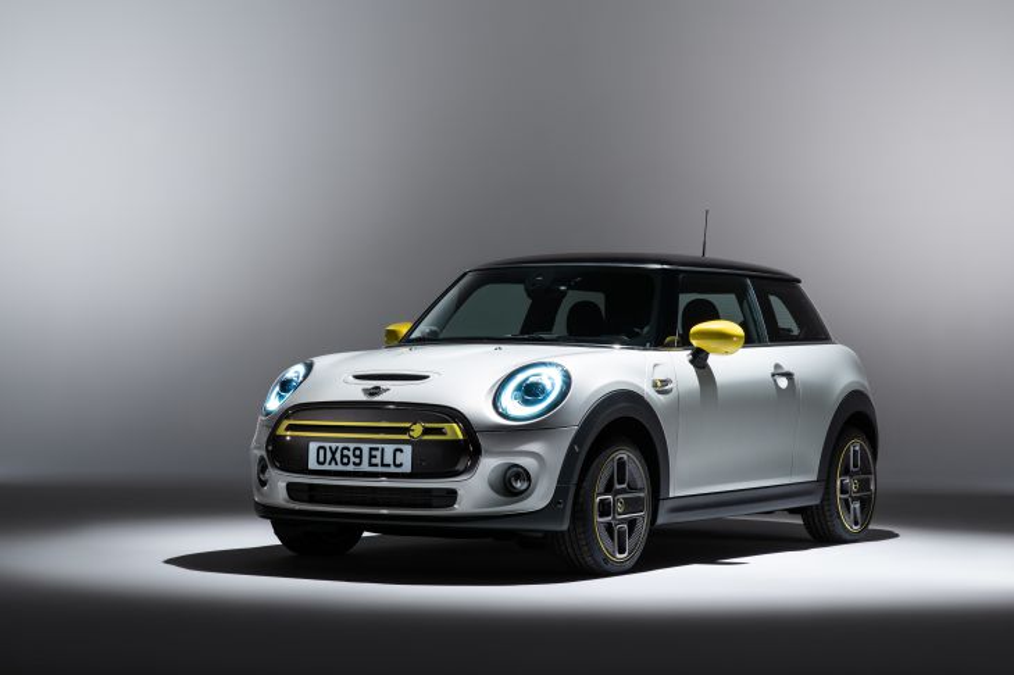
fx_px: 2393
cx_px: 507
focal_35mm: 85
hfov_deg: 23.9
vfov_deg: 16.1
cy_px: 338
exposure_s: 1
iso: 100
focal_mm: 85
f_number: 14
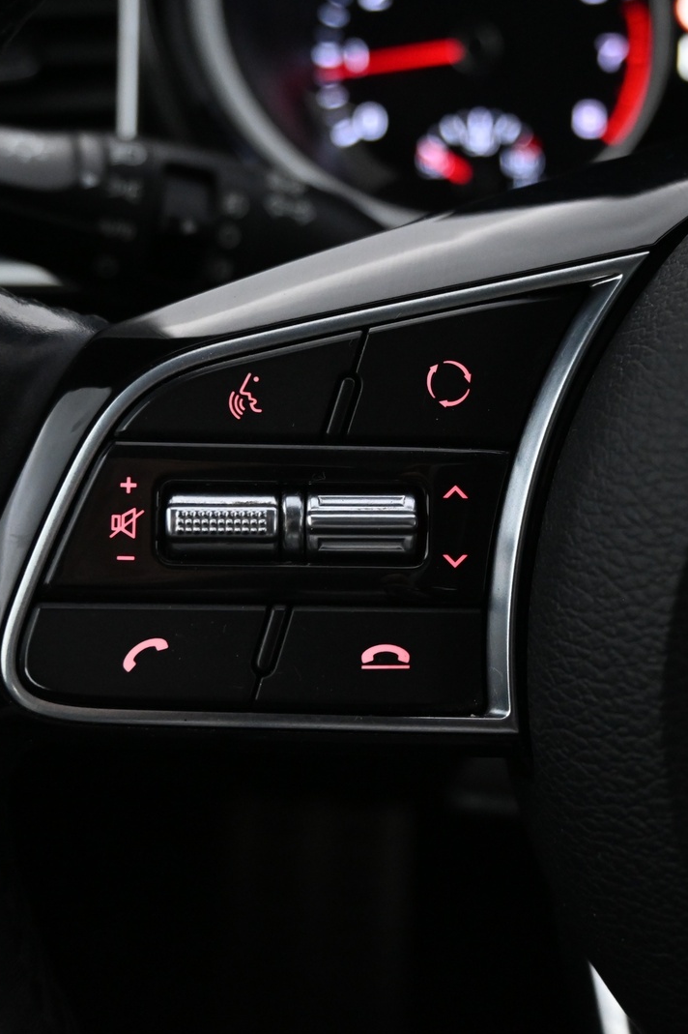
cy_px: 516
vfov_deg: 41.3
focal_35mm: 48
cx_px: 351
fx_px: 1370
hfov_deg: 28.2
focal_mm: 21
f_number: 4
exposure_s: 1/30
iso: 2500
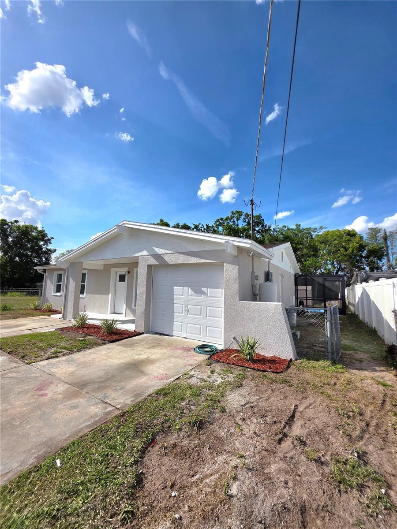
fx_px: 199
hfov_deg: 89.9
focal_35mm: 13
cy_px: 264
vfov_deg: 106.2
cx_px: 198
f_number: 1.9
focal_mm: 2.2
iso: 40
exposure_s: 1/3333
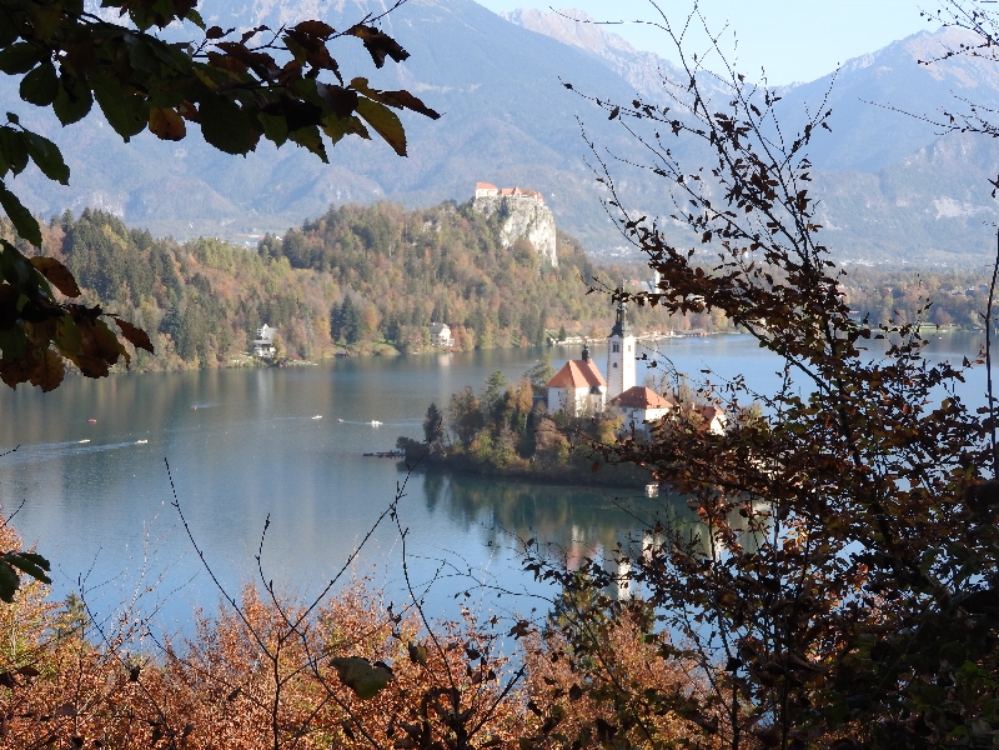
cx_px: 500
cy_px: 375
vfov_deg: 21.0
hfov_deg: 27.8
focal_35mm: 70
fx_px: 2020
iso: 100
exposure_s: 1/320
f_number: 4.5
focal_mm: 12.5
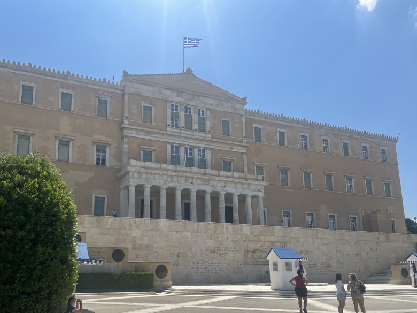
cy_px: 189
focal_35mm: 32
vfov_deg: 43.9
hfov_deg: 56.5
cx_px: 172
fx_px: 385
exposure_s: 1/6211
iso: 50
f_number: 1.5
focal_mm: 5.7
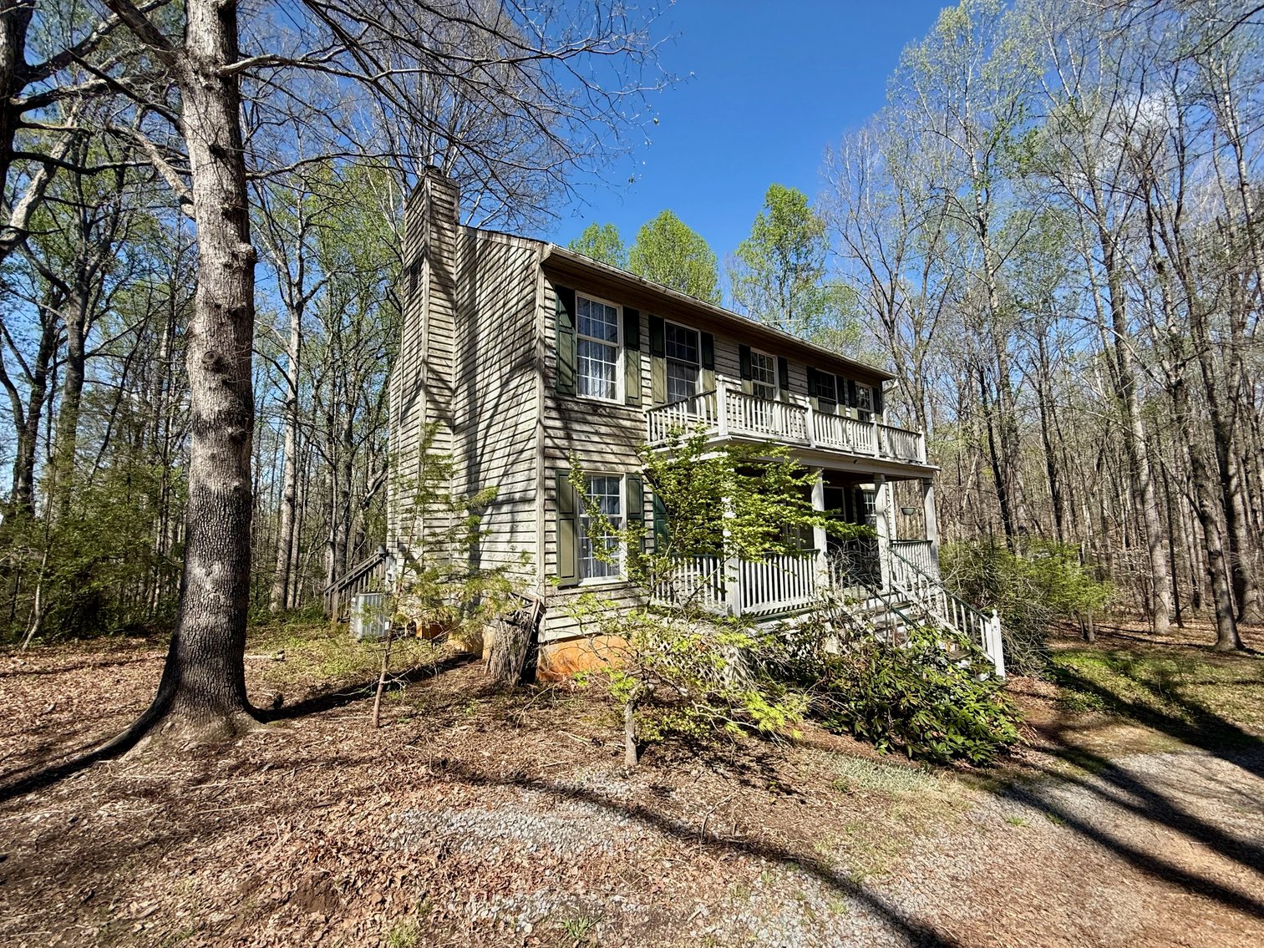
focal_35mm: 14
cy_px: 474
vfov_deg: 85.7
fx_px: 511
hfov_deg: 102.1
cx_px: 632
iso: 50
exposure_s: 1/1368
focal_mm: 2.22
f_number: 2.2
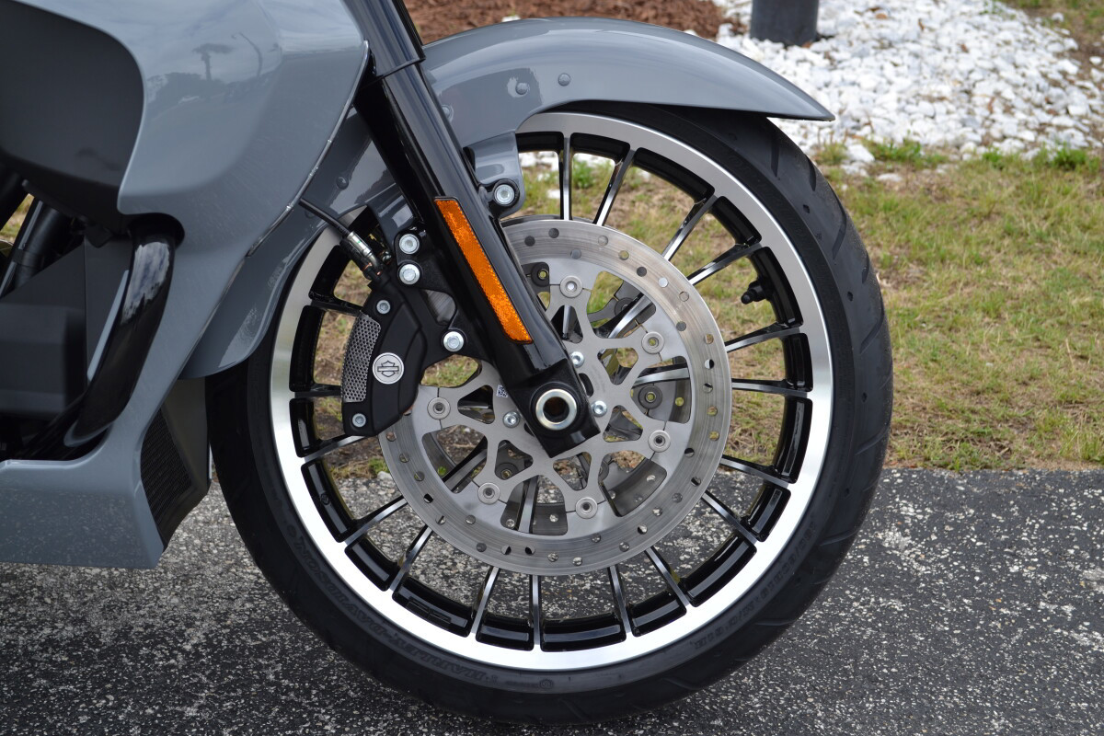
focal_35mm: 63
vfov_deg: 21.6
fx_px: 1932
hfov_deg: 31.9
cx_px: 552
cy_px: 368
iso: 100
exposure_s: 1/200
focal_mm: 42
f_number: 7.1
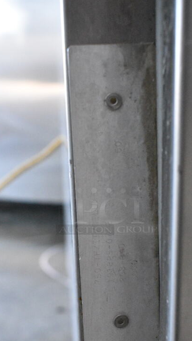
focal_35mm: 54
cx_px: 109
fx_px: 486
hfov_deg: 22.3
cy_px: 210
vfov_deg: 38.5
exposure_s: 1/160
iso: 6400
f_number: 6.3
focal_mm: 27
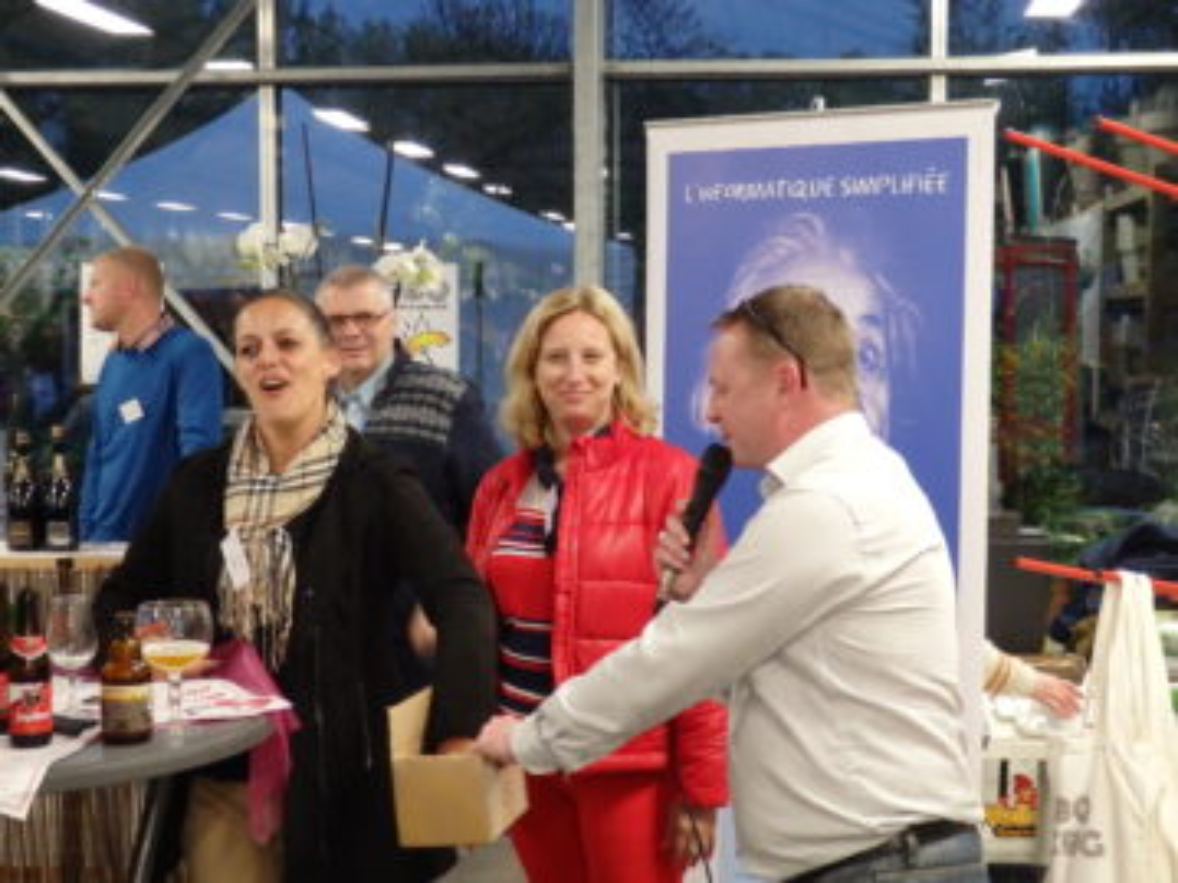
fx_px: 1837
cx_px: 589
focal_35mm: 54
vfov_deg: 27.0
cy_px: 442
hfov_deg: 35.6
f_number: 4.1
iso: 1000
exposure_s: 1/20
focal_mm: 9.8
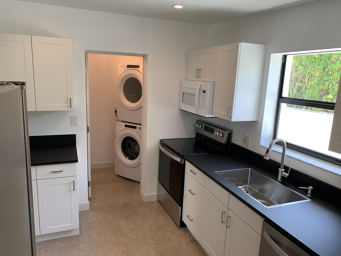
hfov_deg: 67.3
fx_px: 256
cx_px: 170
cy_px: 128
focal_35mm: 26
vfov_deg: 53.1
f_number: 1.8
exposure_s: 1/120
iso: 80
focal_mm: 4.25
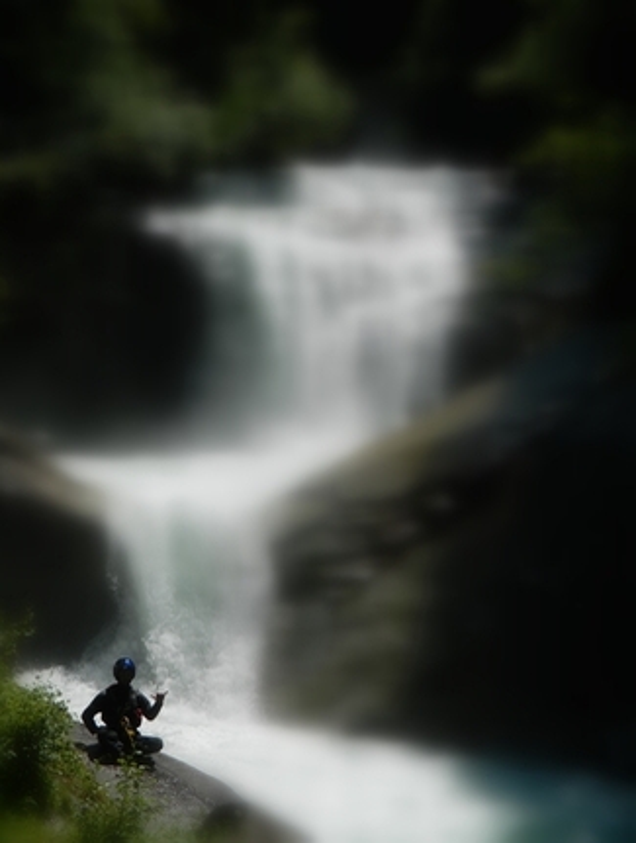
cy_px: 422
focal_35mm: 57
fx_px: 1392
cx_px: 318
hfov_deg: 25.7
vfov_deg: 33.7
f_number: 10.7
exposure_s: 1/200
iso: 80
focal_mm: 10.2
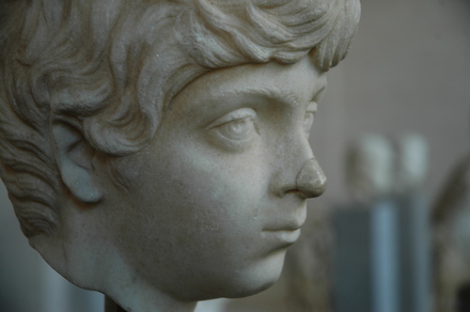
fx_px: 1369
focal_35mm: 105
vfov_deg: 13.0
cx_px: 235
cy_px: 156
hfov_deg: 19.5
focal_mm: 70
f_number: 4.5
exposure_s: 1/15
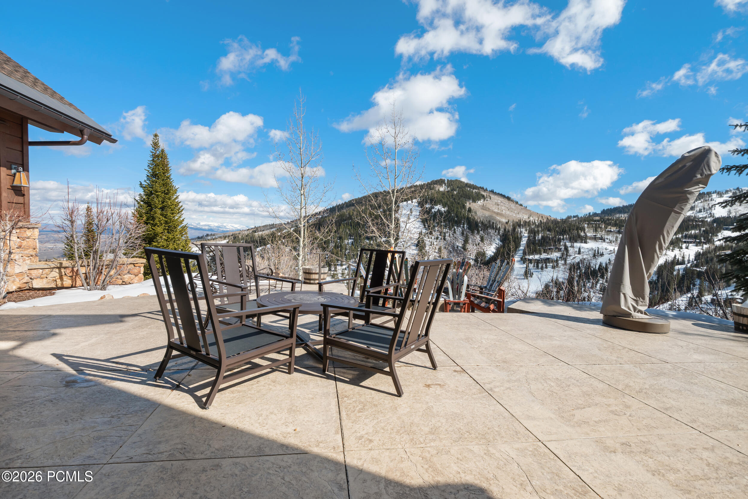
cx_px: 374
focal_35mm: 16
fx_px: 332
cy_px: 250
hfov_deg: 96.7
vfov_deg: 73.8
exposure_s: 1/800
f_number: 9
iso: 250
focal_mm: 16
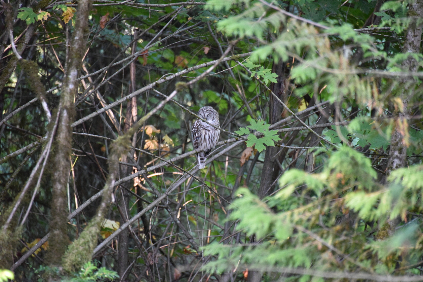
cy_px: 141
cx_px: 212
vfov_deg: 4.6
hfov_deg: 6.9
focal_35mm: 300
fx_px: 3526
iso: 11400
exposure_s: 1/640
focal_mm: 300
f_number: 5.6
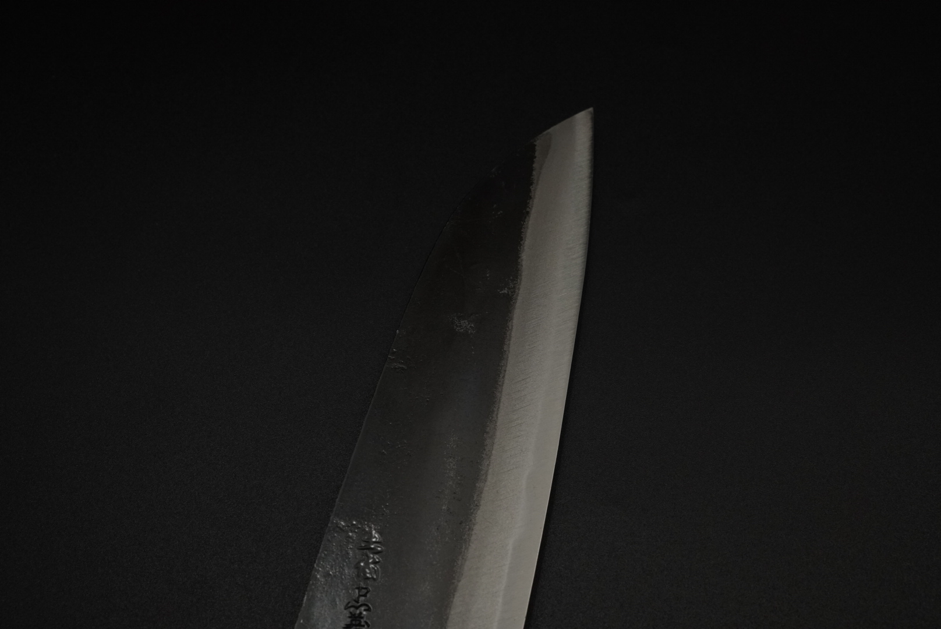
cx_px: 470
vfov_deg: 31.9
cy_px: 314
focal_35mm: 42
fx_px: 1099
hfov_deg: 46.4
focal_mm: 28
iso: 1600
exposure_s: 1/160
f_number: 9
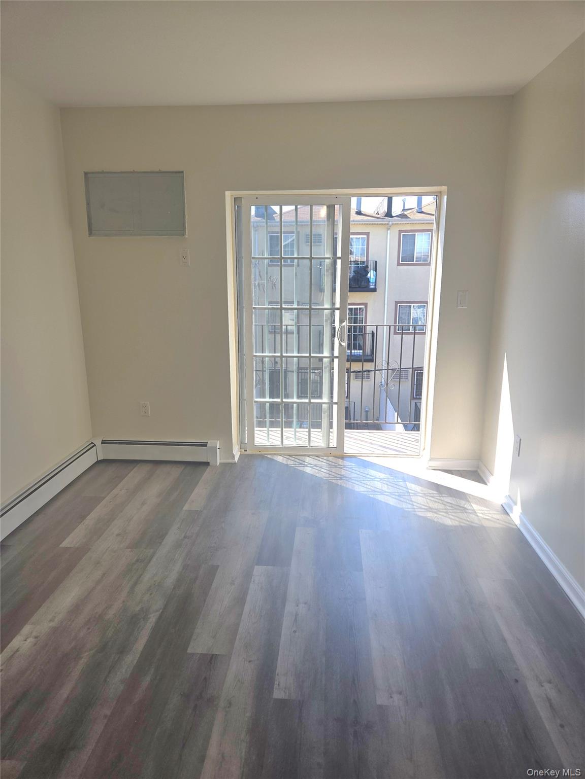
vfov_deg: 73.9
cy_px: 390
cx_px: 292
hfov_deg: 58.9
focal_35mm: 23
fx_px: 518
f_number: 1.8
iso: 25
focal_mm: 5.4
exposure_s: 1/556
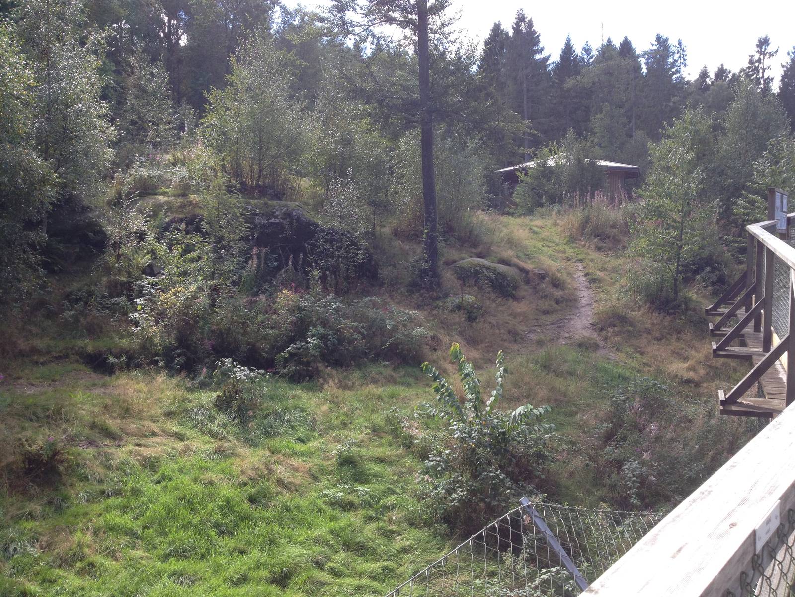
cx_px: 398
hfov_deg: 52.6
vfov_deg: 40.7
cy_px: 298
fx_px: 804
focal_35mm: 35
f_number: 2.4
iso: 50
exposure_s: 1/391
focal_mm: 4.28
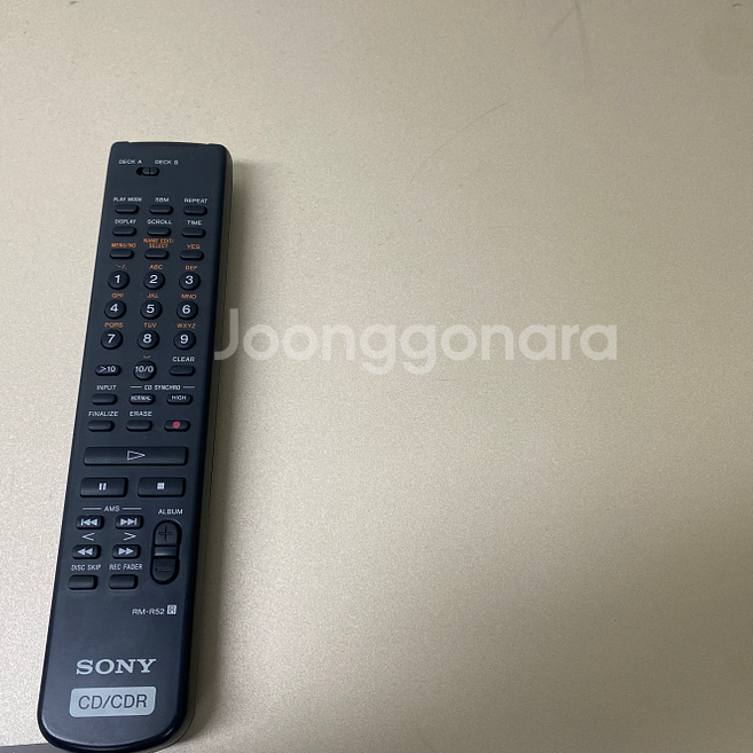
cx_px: 414
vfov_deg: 47.2
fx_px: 861
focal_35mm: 35
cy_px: 342
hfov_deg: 47.2
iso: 125
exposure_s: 1/120
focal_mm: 4.25
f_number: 1.8
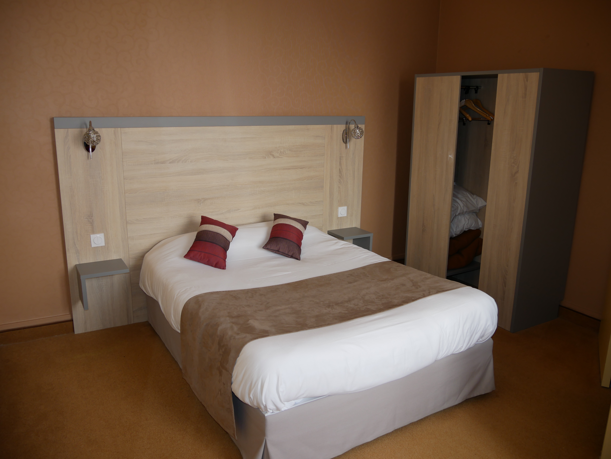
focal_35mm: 28
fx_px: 494
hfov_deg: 63.4
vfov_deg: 49.8
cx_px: 306
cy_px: 230
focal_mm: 14
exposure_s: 1/30
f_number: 3.5
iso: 200
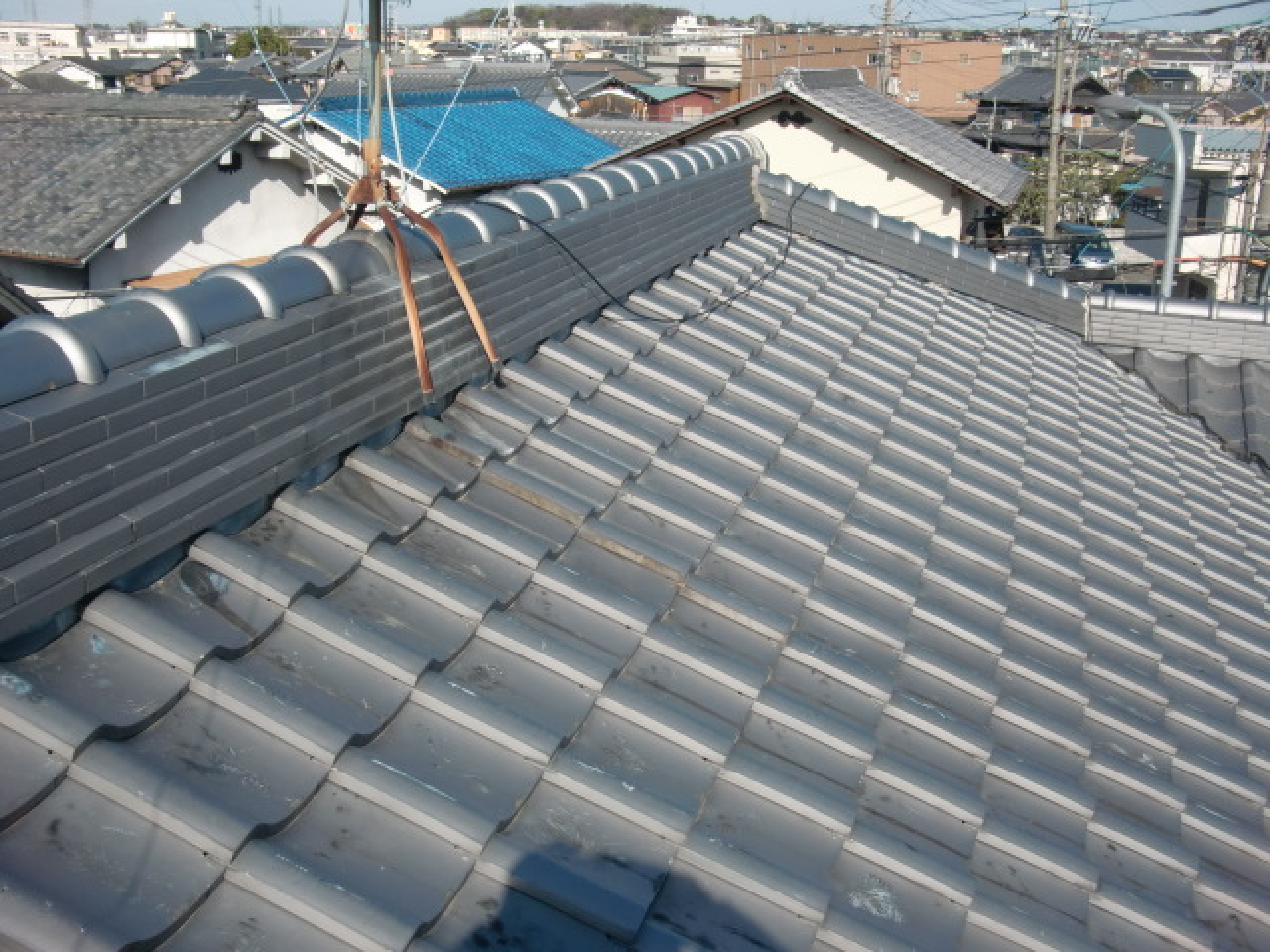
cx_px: 635
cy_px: 476
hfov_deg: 49.0
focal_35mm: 38
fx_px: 1394
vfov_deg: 37.7
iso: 64
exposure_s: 1/500
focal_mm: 6.66
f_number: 3.9
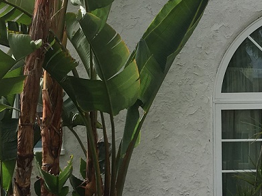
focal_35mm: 97
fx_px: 734
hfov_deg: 19.3
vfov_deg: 15.2
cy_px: 155
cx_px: 297
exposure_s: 1/810
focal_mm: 4.15
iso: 25
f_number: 2.2
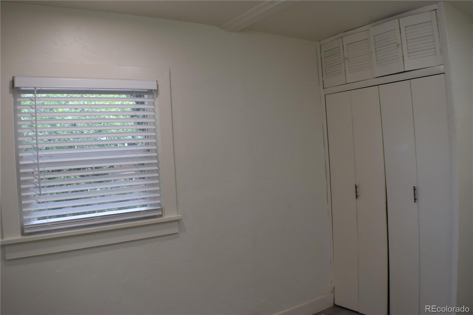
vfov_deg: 35.5
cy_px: 158
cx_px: 236
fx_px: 493
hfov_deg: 51.3
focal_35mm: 38
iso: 400
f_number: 5
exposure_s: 1/100
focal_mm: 25
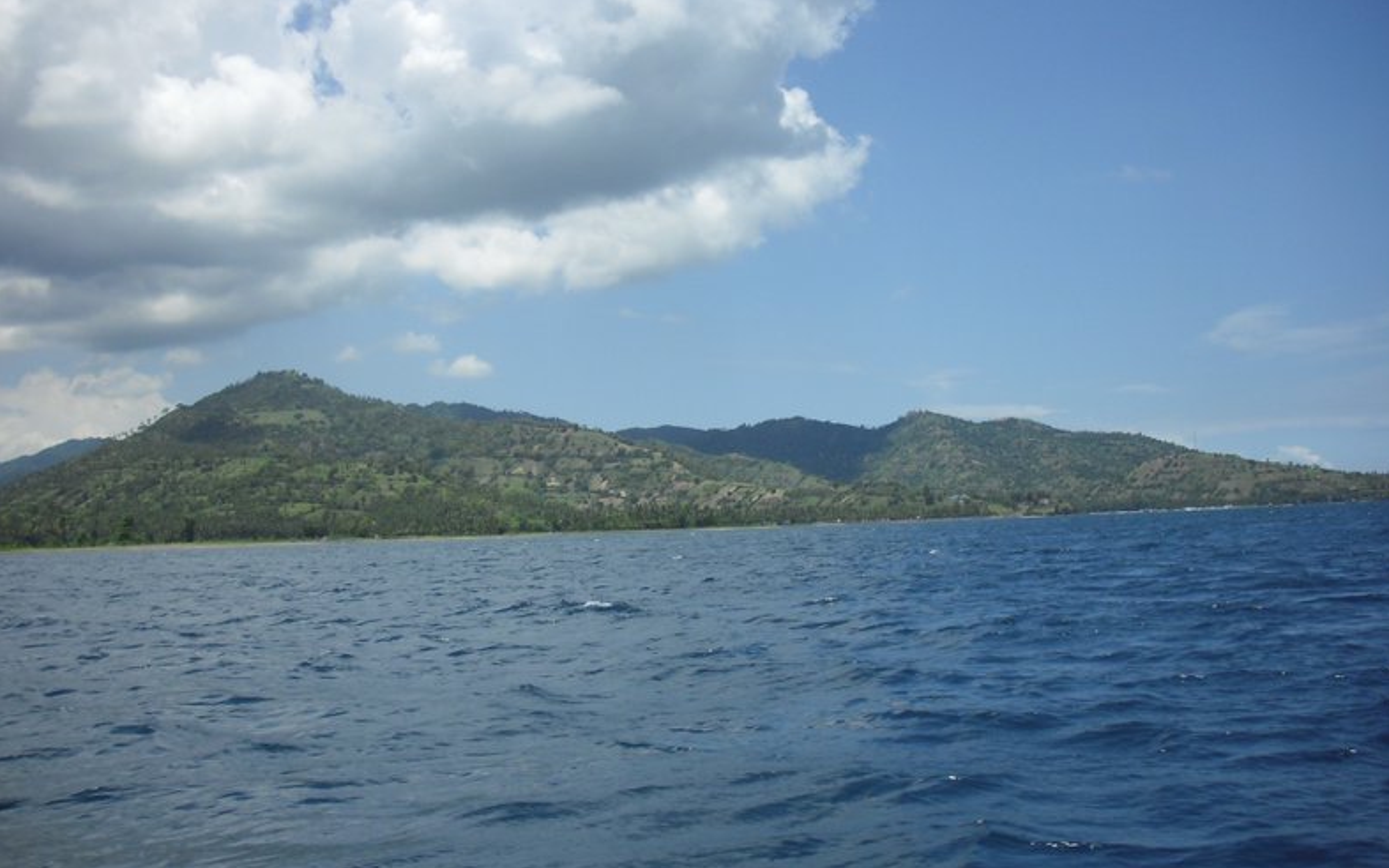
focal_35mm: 41
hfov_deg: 48.2
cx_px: 703
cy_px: 438
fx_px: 1552
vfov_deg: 31.2
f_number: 8
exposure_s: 1/400
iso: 100
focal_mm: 6.2
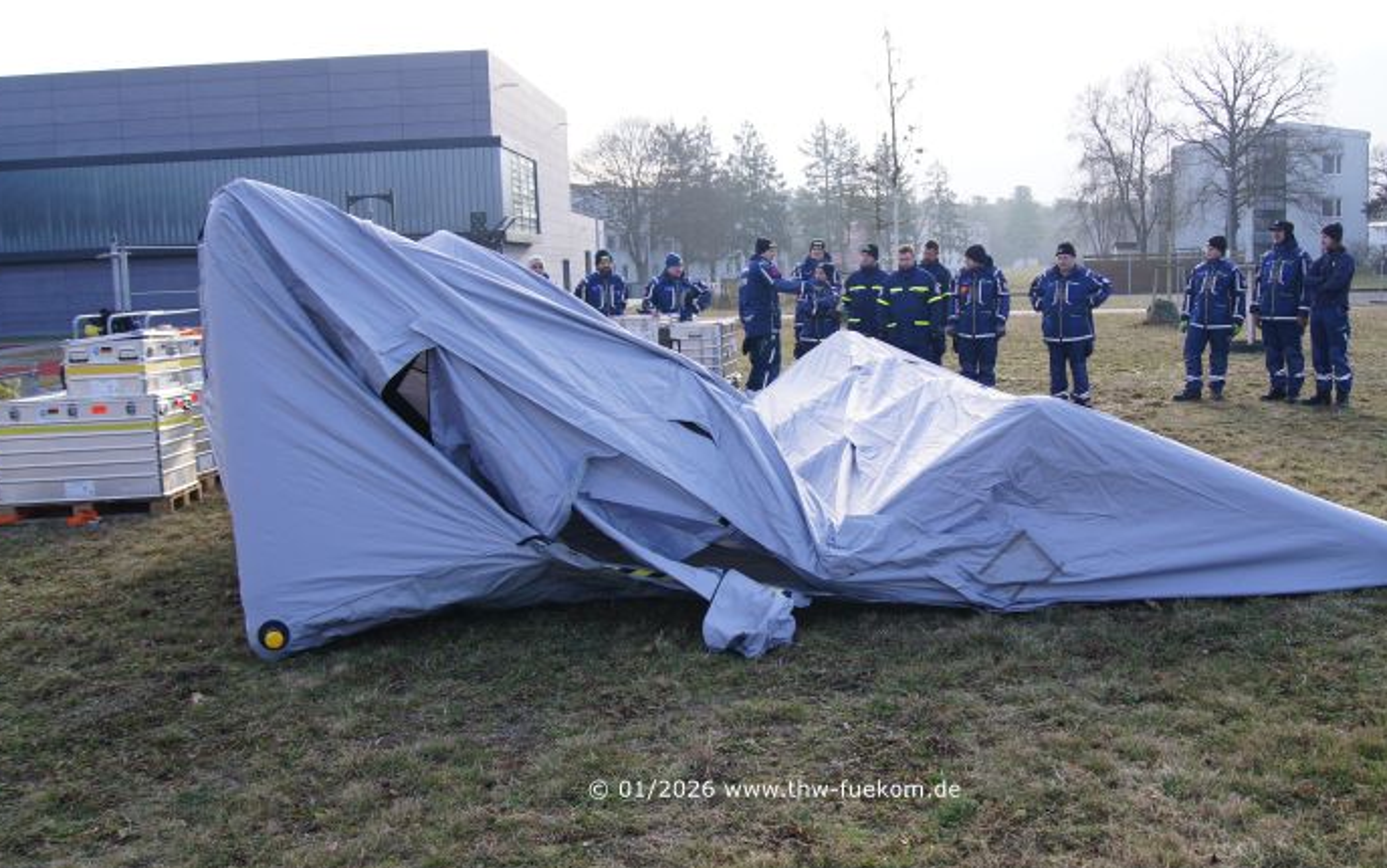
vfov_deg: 39.4
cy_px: 402
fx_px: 1210
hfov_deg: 59.5
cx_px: 777
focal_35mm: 32
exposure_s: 1/160
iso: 100
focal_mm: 18
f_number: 4.5
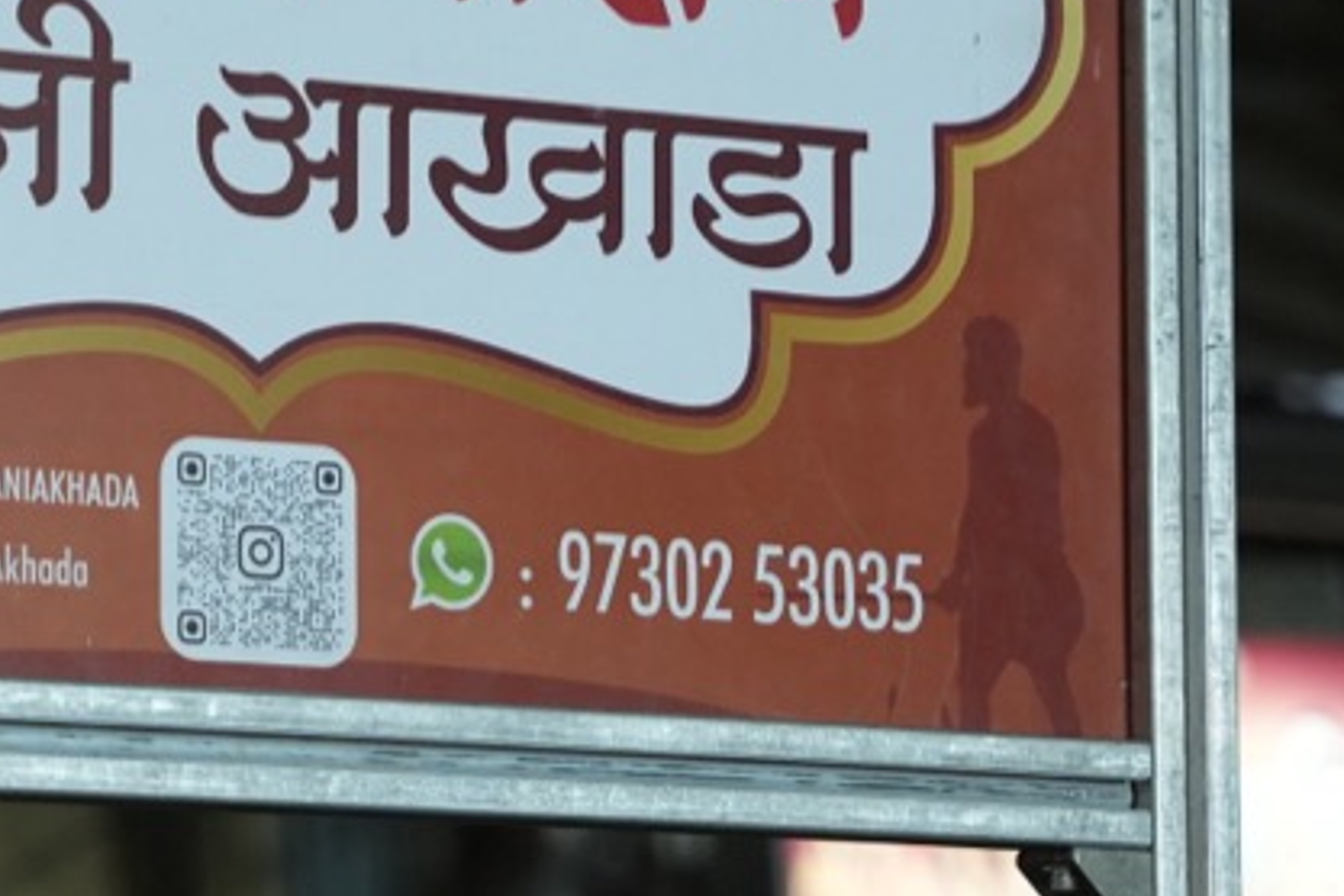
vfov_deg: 5.8
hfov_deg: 8.7
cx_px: 268
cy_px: -89
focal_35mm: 235
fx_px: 8773
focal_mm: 70
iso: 2500
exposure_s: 1/250
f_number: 2.8
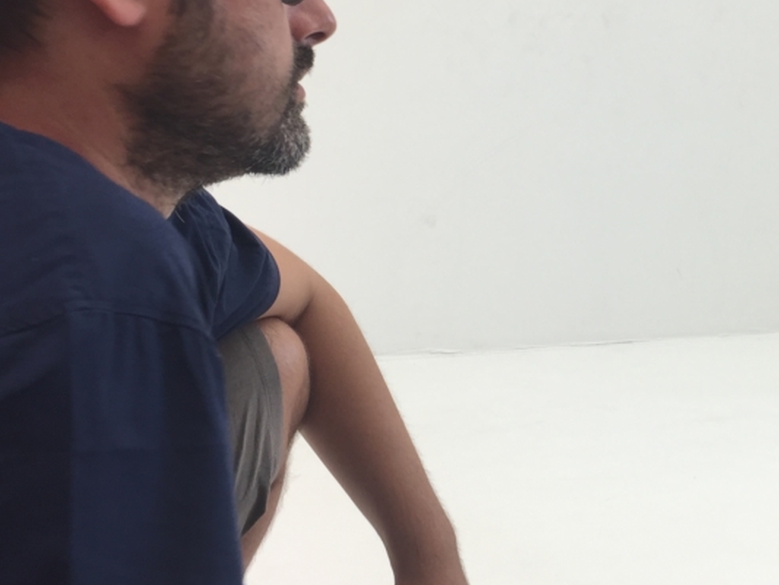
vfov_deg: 23.6
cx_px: 704
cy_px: 203
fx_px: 1396
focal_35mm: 62
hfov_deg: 29.8
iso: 32
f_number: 2.2
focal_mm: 4.15
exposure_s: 1/50
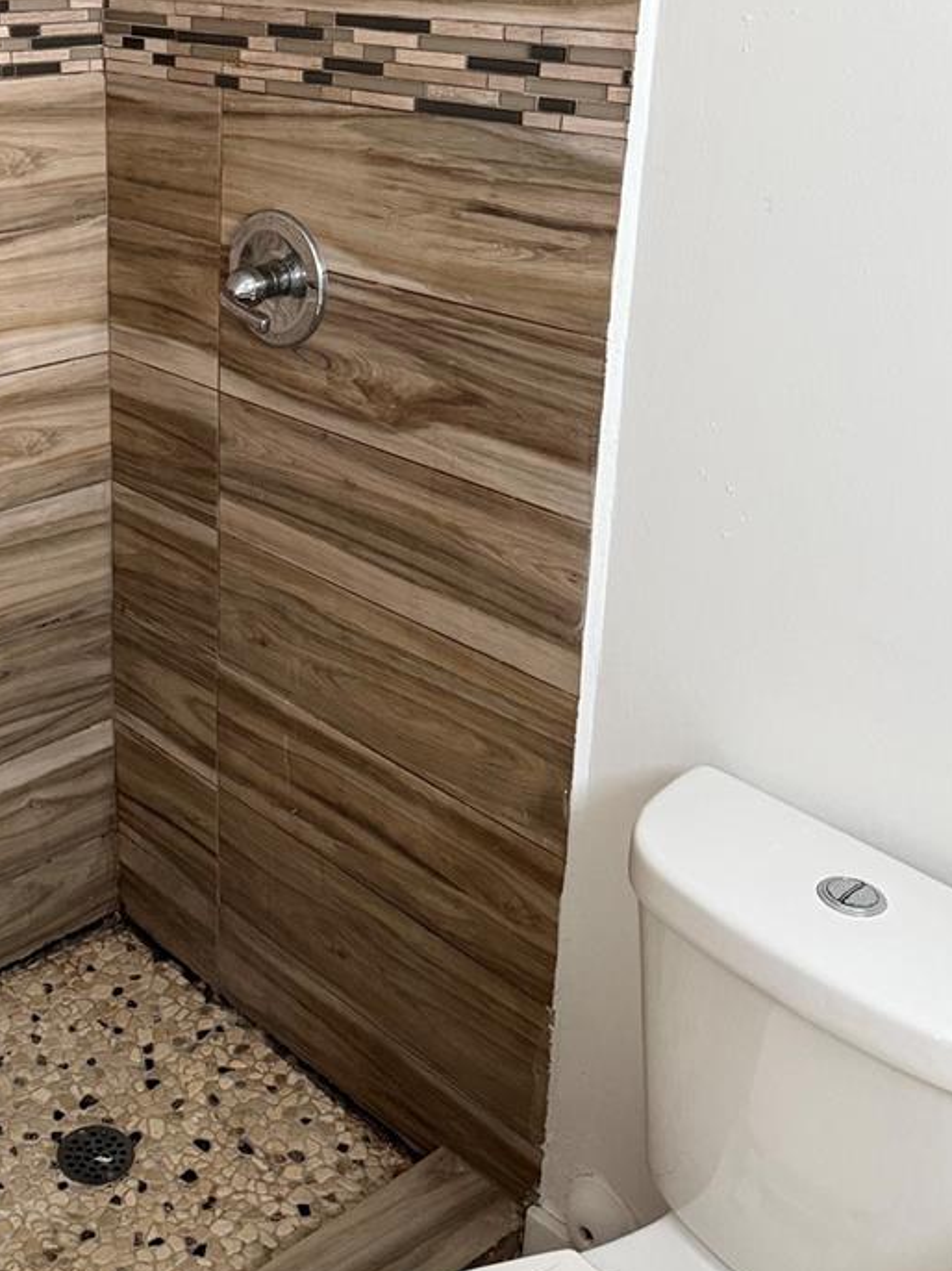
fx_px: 1541
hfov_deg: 32.9
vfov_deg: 44.0
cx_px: 135
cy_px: 393
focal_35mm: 42
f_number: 1.78
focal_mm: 6.76
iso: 400
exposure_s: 1/60
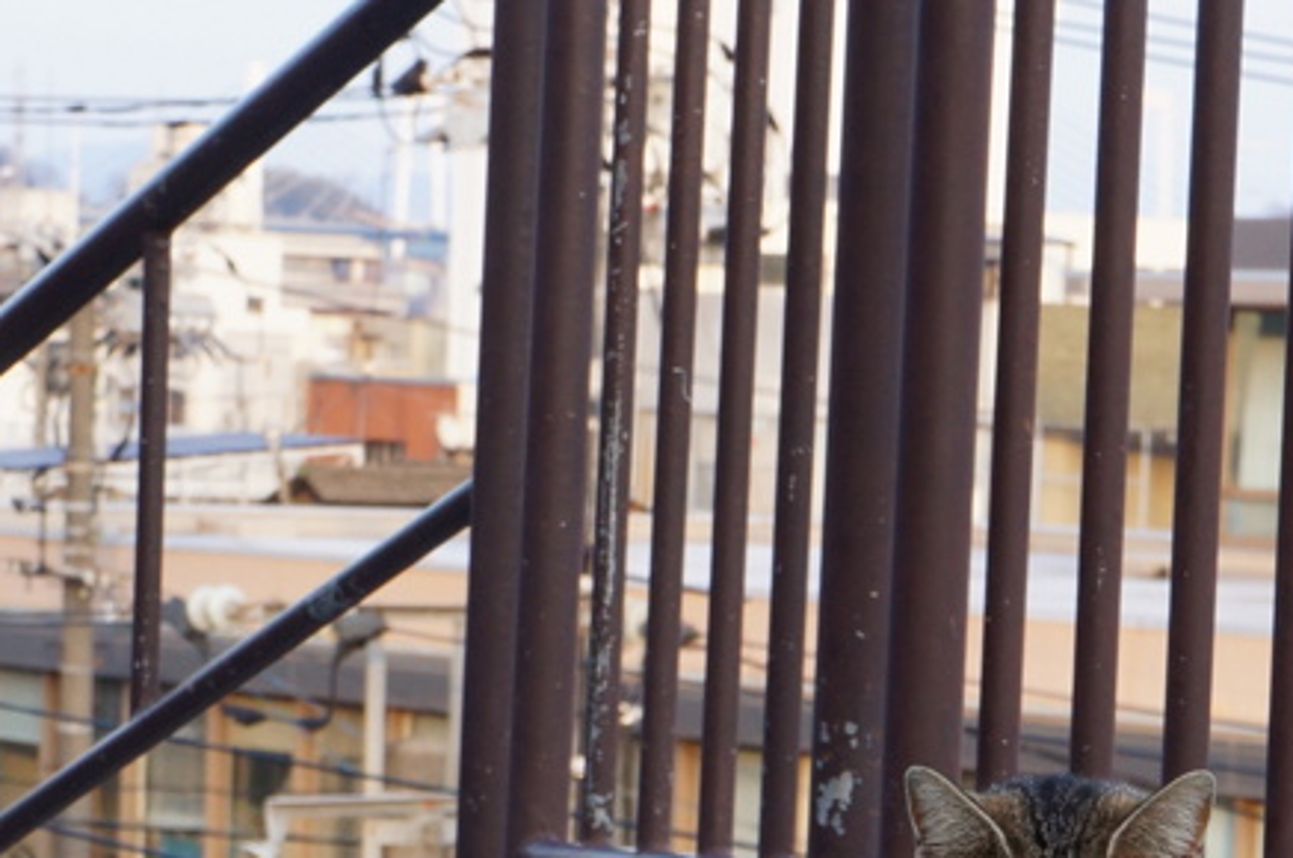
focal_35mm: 193
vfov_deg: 7.0
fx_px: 6928
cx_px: 698
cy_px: 947
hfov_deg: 10.7
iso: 800
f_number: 13
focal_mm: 55
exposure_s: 1/100
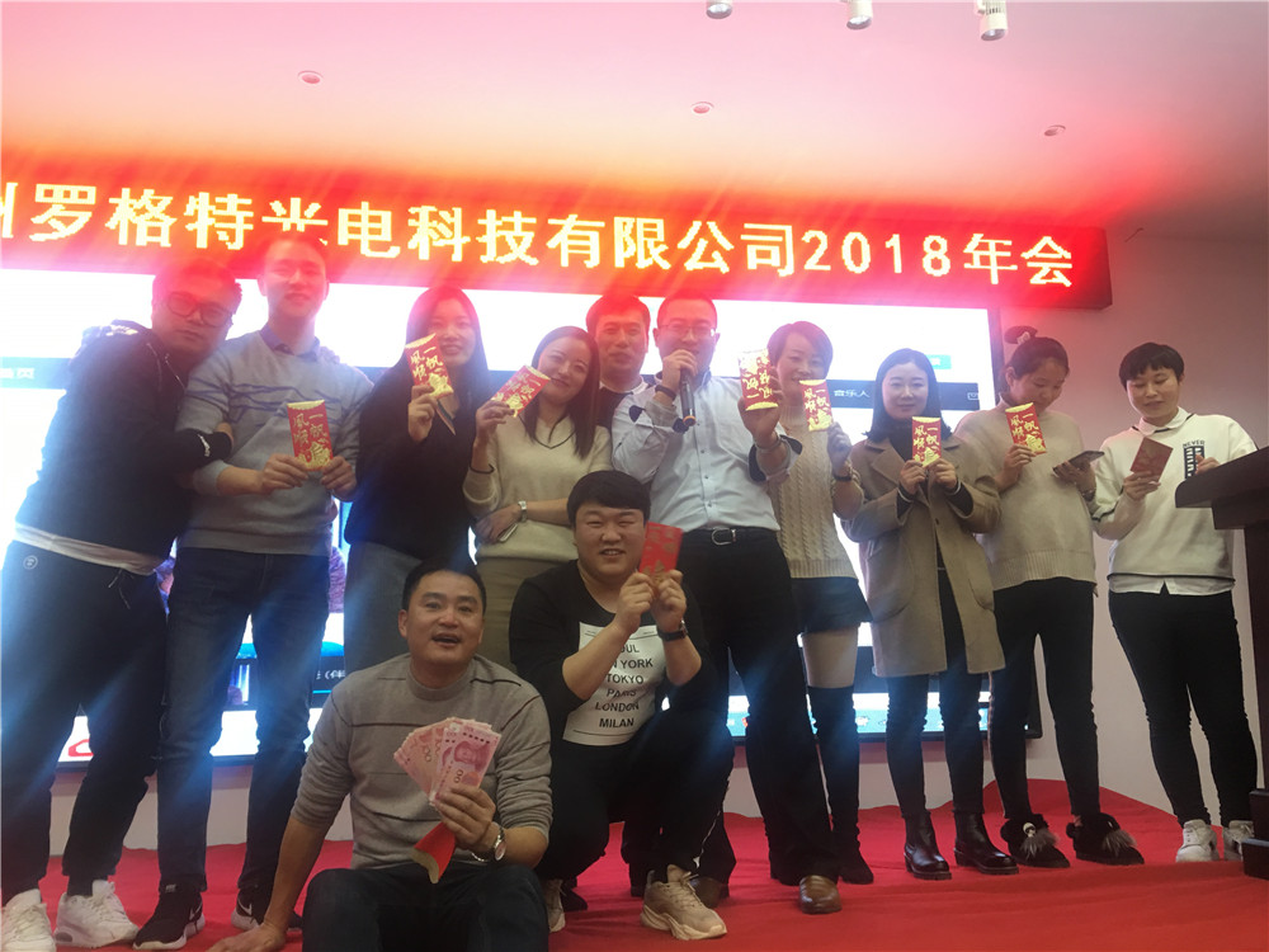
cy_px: 476
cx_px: 634
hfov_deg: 61.7
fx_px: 1063
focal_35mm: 29
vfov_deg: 48.2
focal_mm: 4.15
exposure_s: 1/17
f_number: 2.2
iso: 50
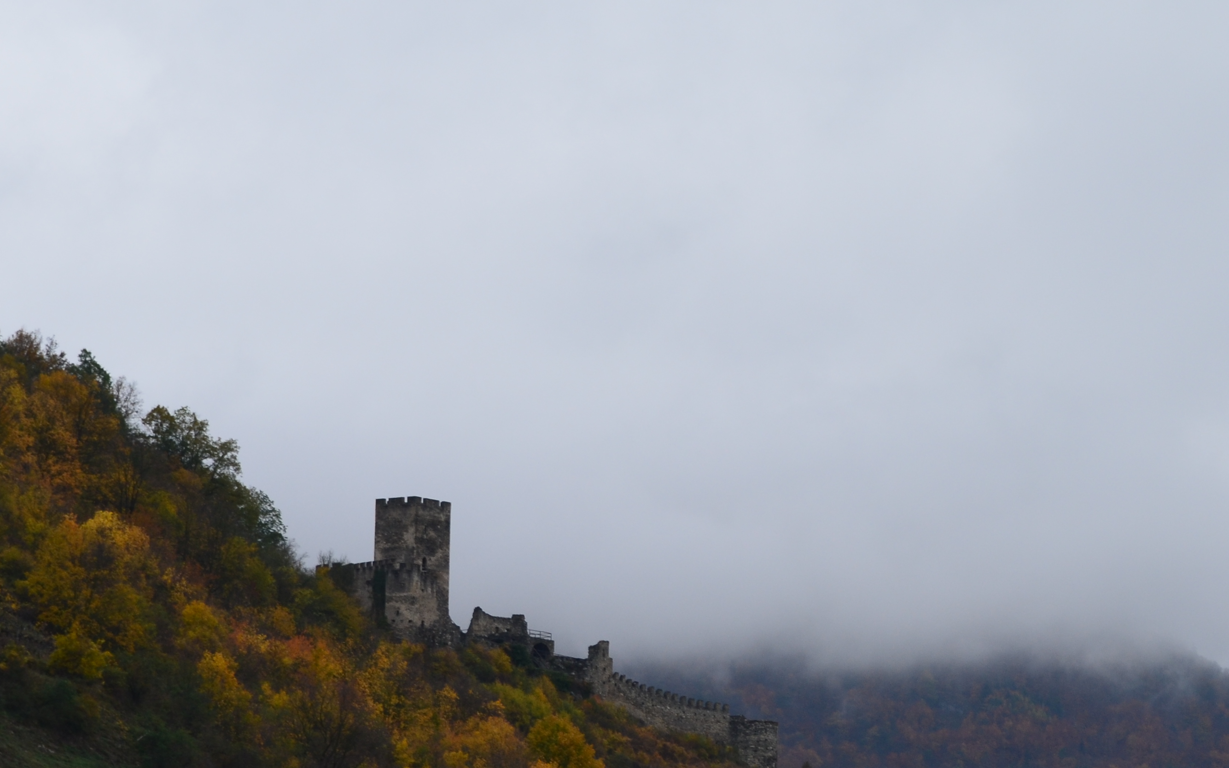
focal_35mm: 155
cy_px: 594
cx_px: 1036
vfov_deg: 8.5
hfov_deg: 13.4
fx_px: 5189
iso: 250
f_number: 10
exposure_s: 1/60
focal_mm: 55
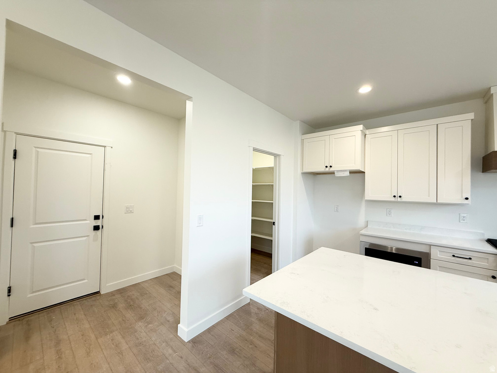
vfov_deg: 85.7
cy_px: 186
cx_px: 248
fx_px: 201
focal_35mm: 14
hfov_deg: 102.1
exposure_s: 1/120
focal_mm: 2.22
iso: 125
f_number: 2.2
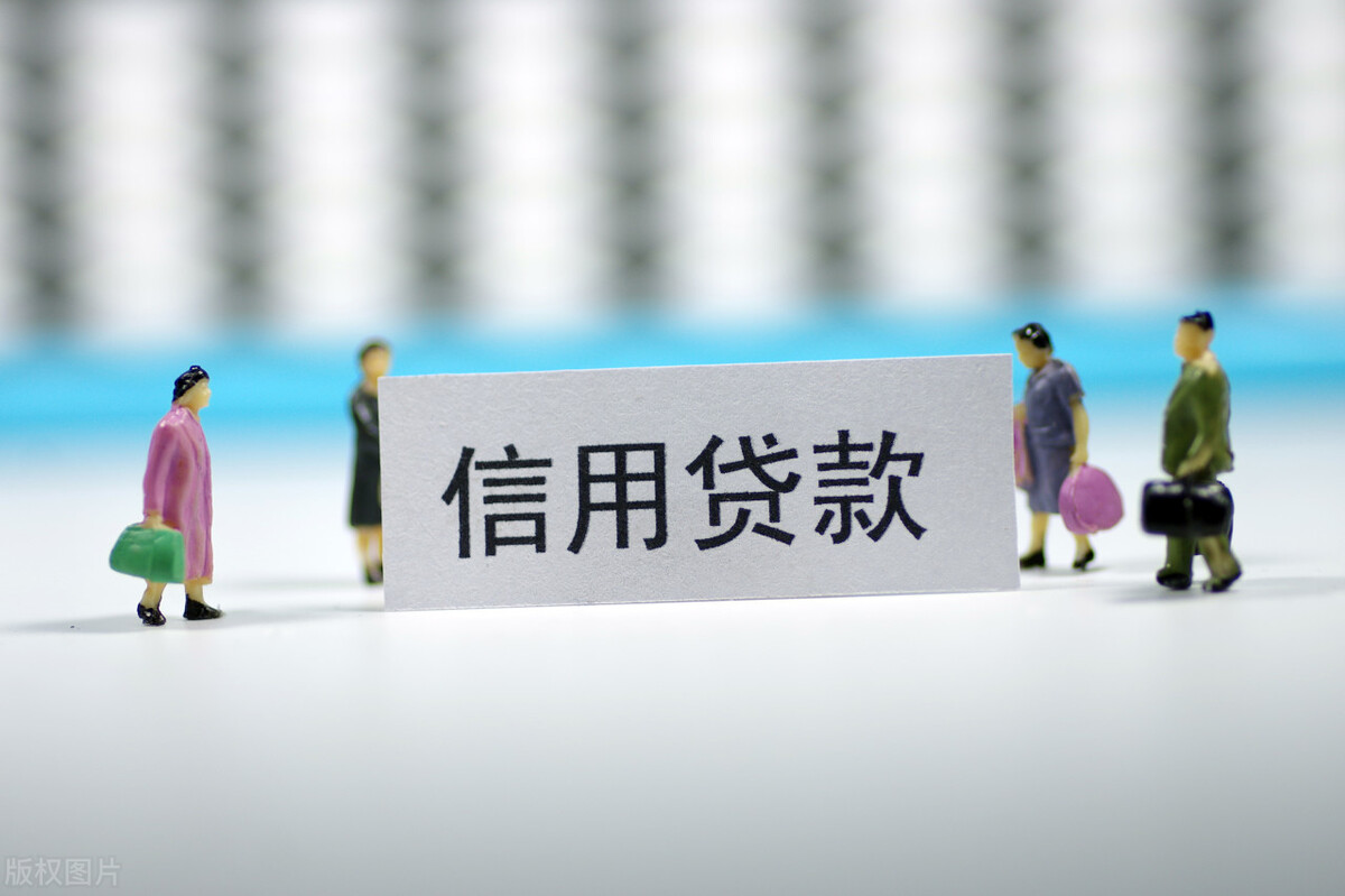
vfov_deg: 9.1
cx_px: 672
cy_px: 448
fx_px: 5602
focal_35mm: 150
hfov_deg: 13.7
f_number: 2.8
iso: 200
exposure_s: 1/125
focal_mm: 100
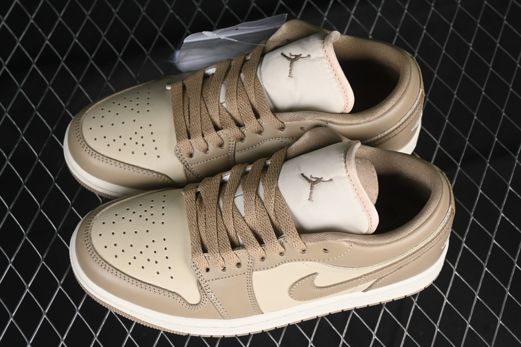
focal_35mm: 75
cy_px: 174
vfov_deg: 18.2
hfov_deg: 27.0
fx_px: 1085
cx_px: 260
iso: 160
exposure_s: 1/80
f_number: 7.1
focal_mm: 50
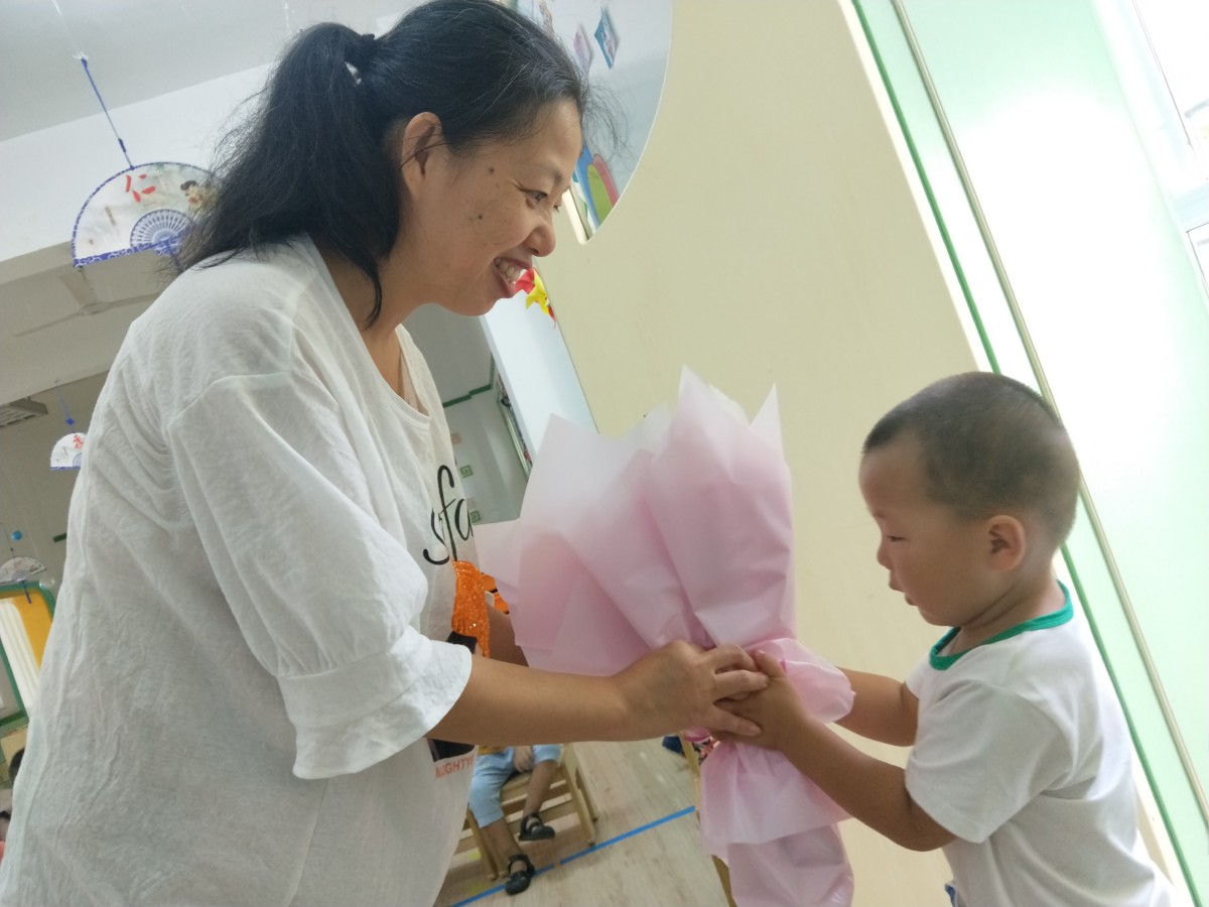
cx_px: 604
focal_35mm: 25
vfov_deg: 54.9
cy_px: 454
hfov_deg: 69.4
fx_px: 873
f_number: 1.7
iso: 244
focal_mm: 4.27
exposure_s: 1/50
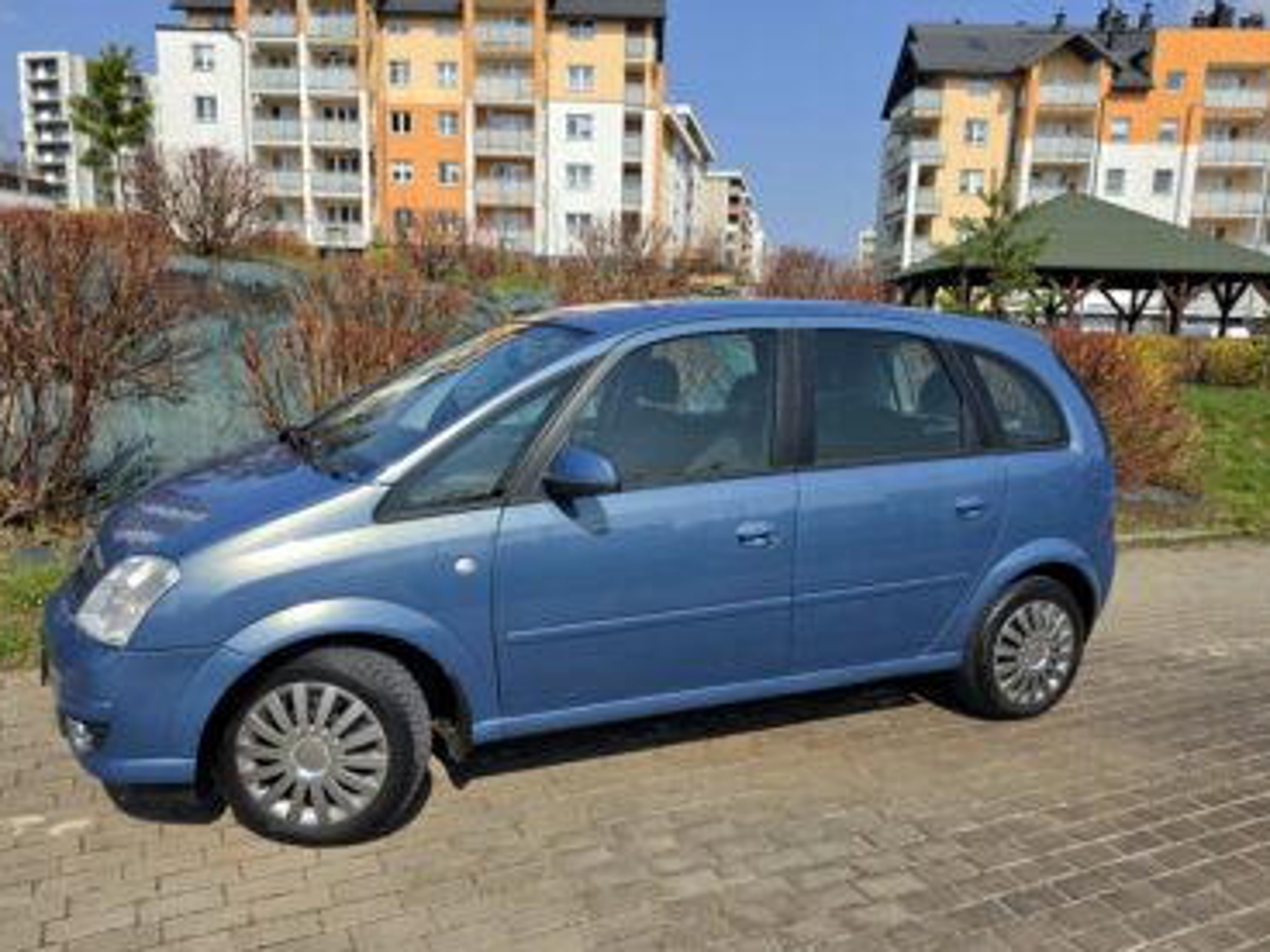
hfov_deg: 69.4
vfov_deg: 54.8
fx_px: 917
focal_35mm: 25
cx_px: 625
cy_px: 514
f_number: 1.4
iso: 64
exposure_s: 1/10000
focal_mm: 6.5
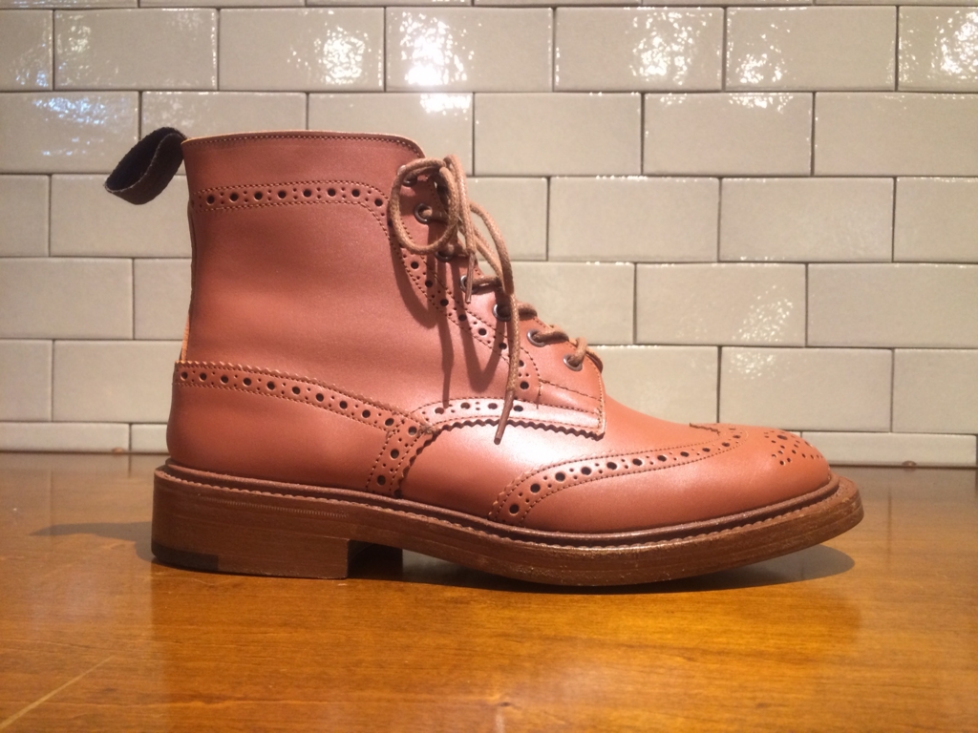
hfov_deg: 61.7
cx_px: 489
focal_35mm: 29
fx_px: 819
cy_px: 366
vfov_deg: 48.2
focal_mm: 4.15
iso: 160
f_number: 2.2
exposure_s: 1/30
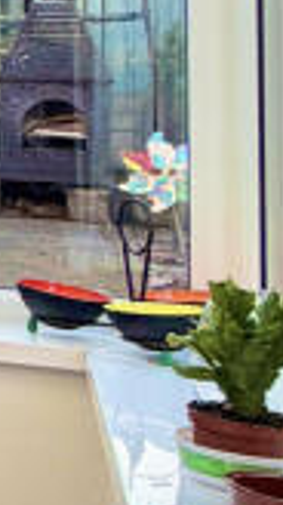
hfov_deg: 7.7
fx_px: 1270
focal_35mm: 95
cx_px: -886
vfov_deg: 22.0
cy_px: 59
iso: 40
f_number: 2.2
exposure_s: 1/210
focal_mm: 2.22
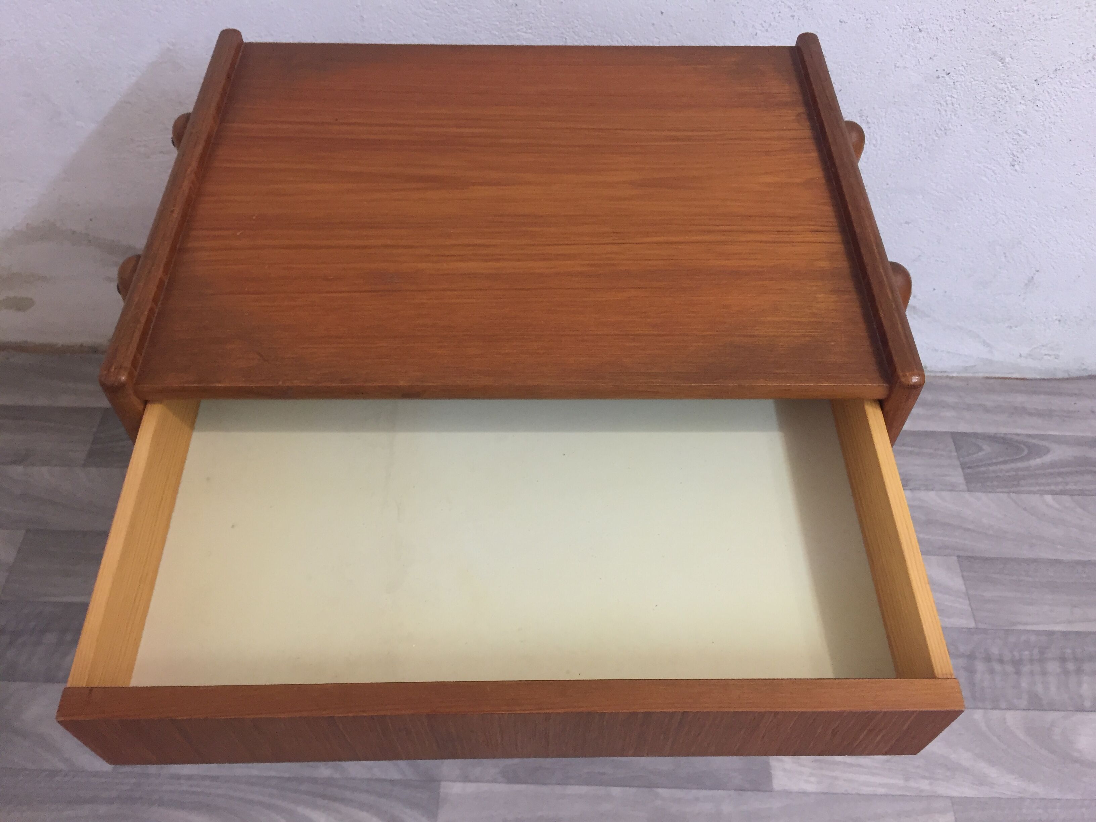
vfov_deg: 48.2
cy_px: 411
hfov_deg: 61.7
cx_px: 548
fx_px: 918
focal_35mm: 29
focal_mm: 4.15
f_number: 2.2
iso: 125
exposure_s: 1/33
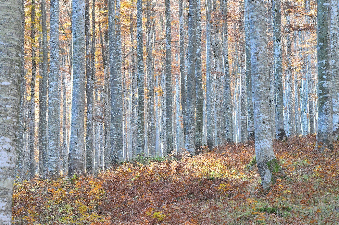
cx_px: 170
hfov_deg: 16.1
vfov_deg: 10.7
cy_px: 112
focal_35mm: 128
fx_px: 1199
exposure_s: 1/125
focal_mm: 85
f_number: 13
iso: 4500
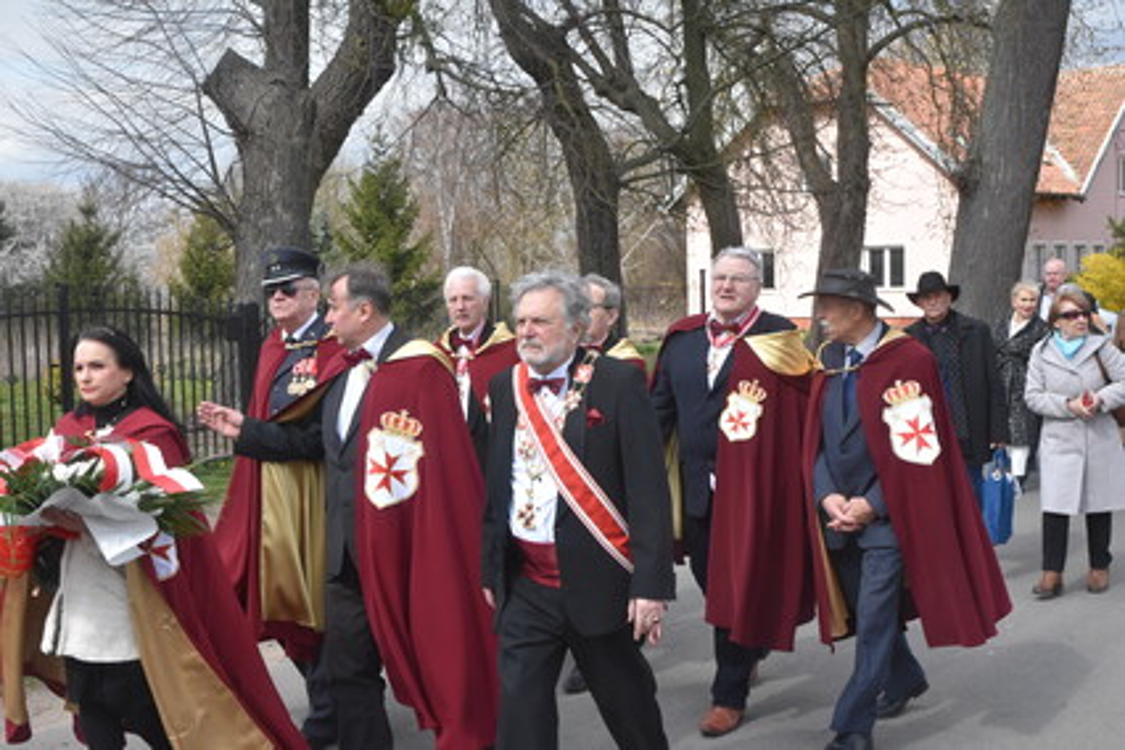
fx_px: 1500
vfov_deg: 28.1
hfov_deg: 41.1
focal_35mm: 48
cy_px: 375
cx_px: 562
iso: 1250
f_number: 13
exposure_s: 1/640
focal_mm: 32
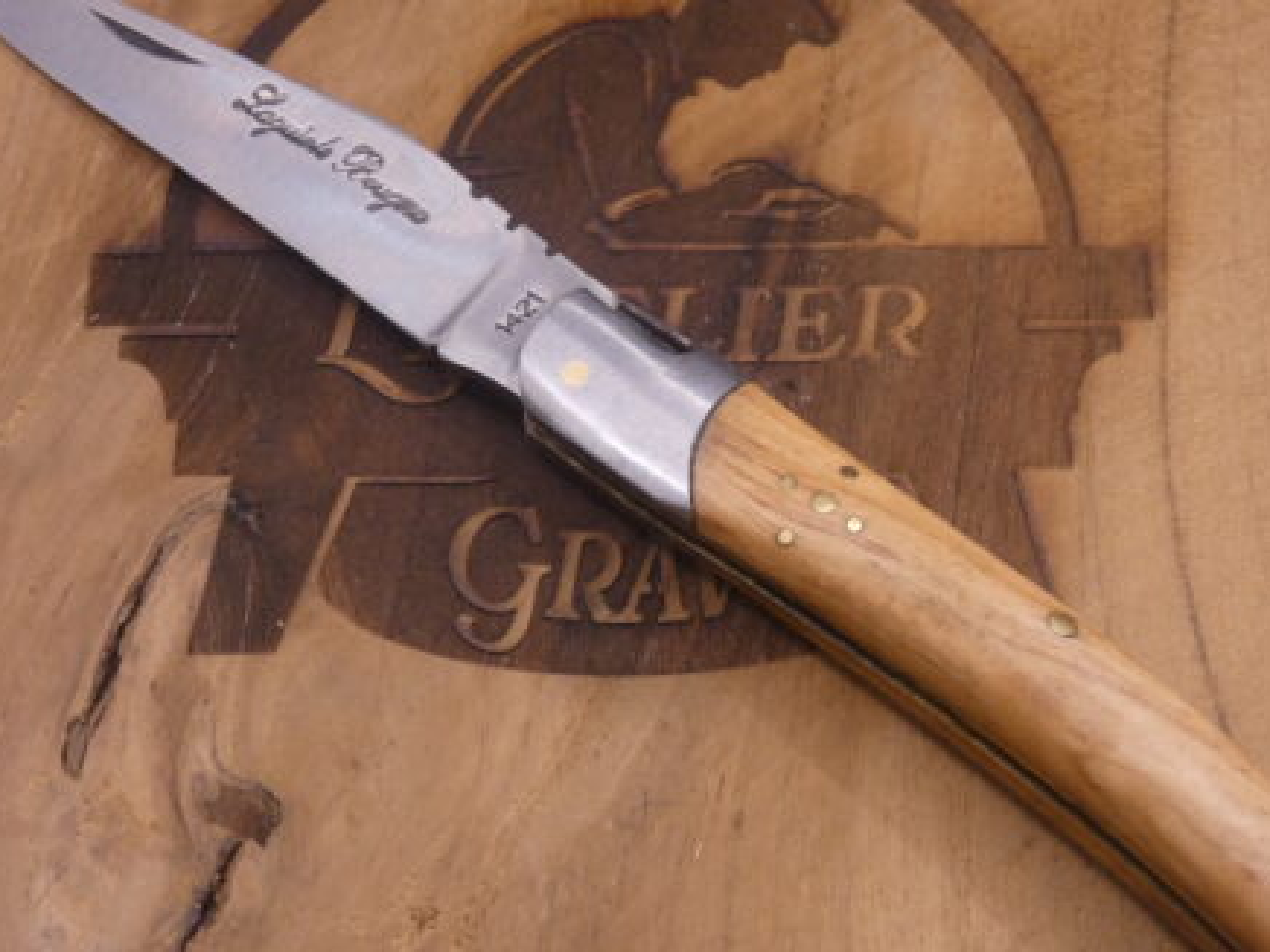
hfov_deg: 29.4
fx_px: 2421
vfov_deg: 22.2
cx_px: 717
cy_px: 539
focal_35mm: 66
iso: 200
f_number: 3.8
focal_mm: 8.6
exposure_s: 1/80
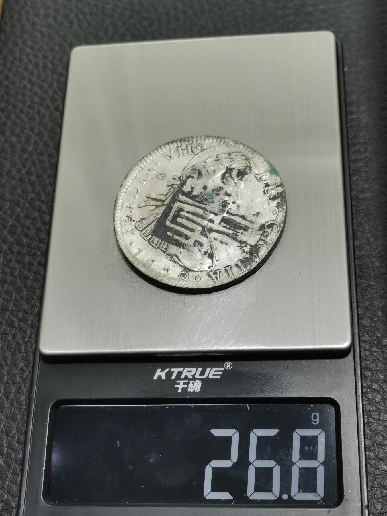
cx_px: 194
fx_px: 835
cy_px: 258
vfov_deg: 34.3
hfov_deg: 26.1
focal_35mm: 56
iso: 100
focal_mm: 5.58
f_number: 1.8
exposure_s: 1/120
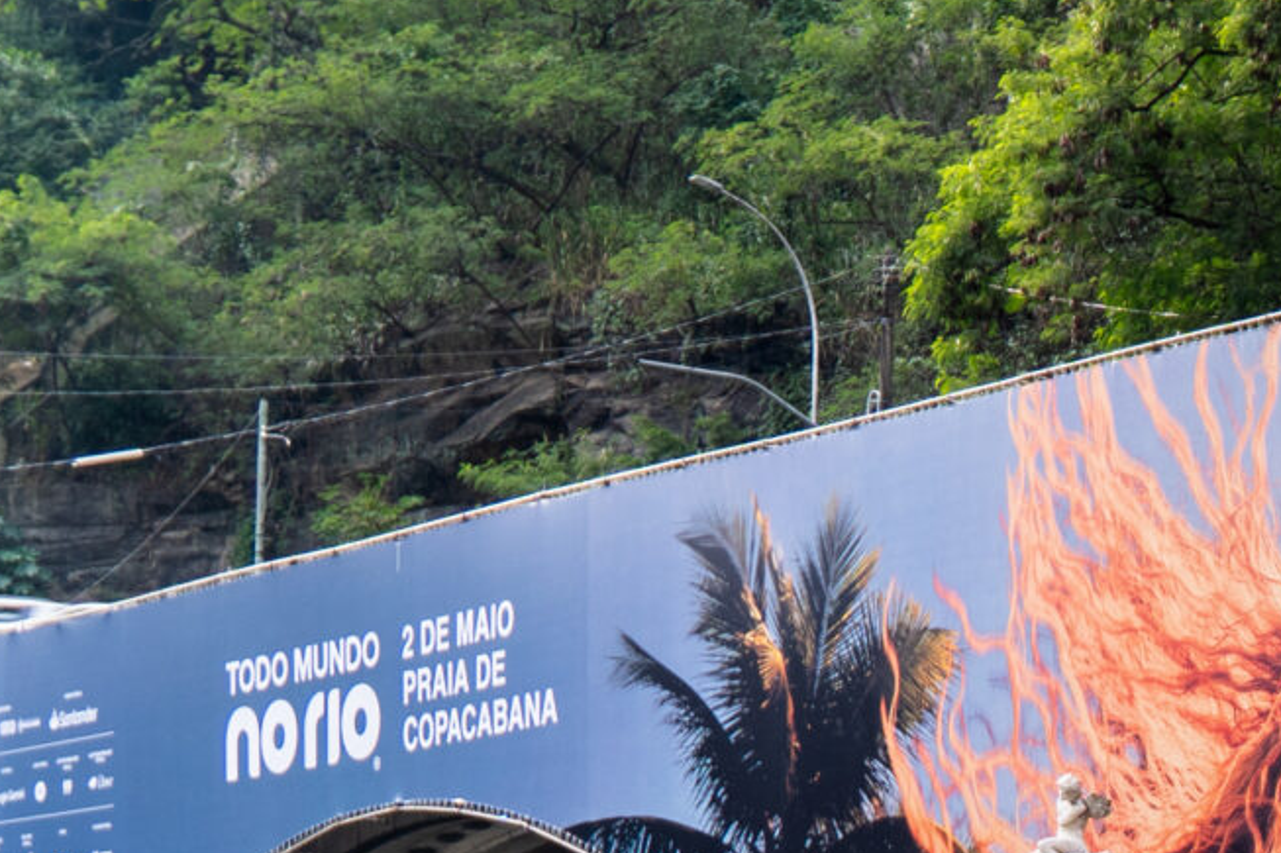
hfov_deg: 18.6
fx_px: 3556
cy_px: 970
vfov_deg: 13.4
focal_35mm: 100
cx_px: 1793
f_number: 2.8
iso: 125
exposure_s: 1/10
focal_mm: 17
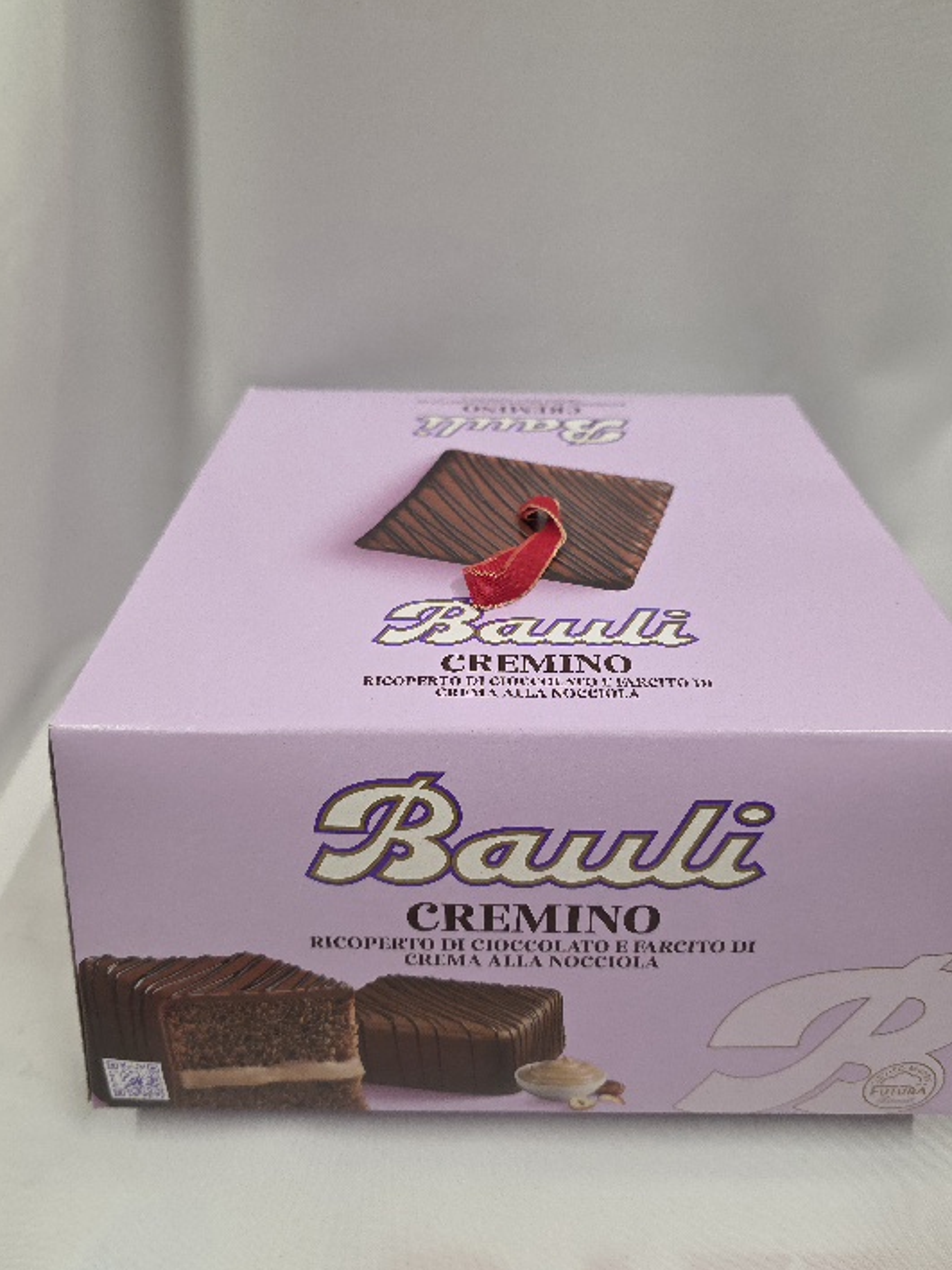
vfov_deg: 67.3
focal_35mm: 26
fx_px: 953
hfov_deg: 53.1
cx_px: 488
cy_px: 622
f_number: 1.7
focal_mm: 6.3
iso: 400
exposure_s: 1/101
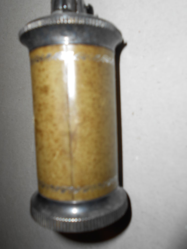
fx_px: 187
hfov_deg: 53.1
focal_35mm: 26
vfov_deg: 67.3
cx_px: 94
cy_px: 124
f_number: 3.2
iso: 80
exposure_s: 1/25
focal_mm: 4.6
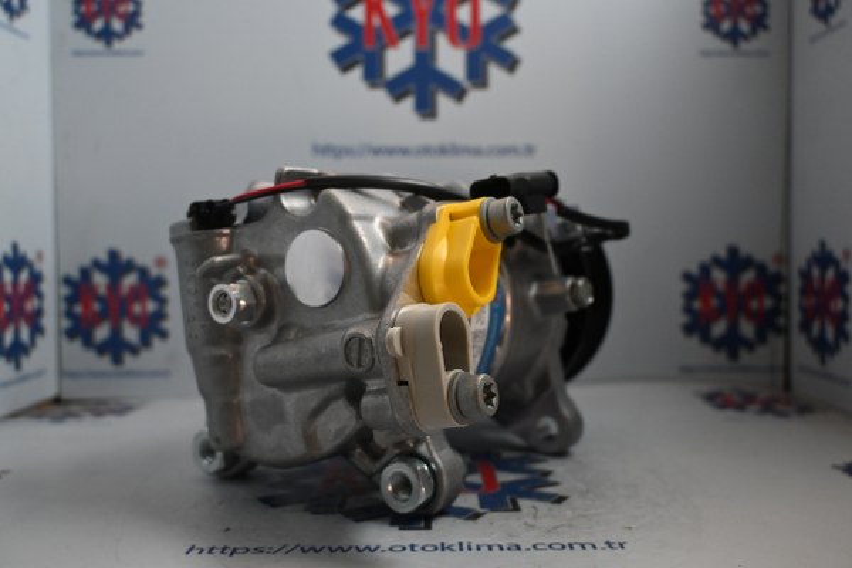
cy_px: 284
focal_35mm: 34
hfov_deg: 55.1
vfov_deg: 38.4
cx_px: 426
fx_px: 816
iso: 800
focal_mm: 23
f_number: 4.2
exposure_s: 1/125
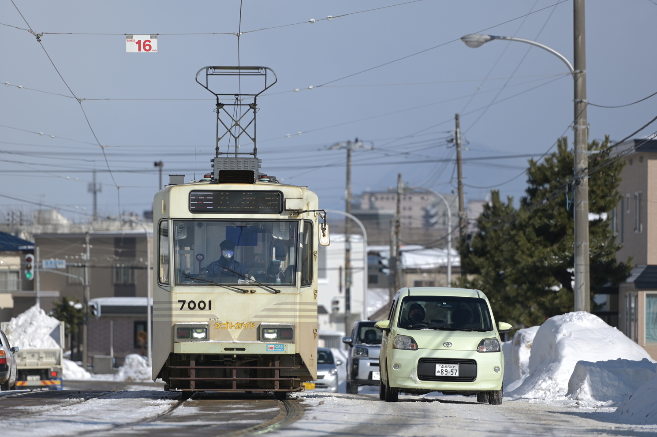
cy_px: 218
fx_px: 3647
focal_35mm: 200
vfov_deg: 6.9
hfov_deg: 10.3
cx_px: 328
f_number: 2.8
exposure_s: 1/2000
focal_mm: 200
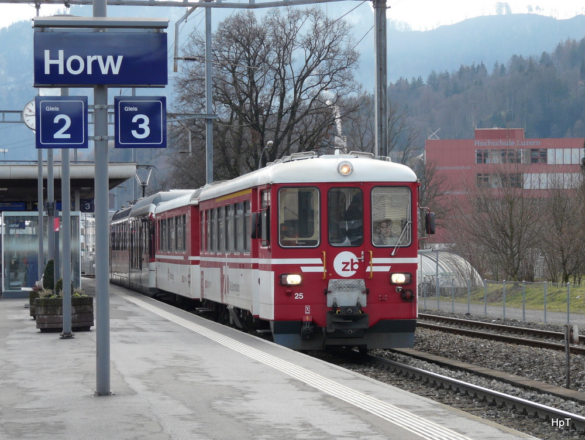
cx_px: 292
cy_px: 220
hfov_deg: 18.0
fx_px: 1843
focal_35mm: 109
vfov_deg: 13.6
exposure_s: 1/200
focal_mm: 18
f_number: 3.6
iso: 100
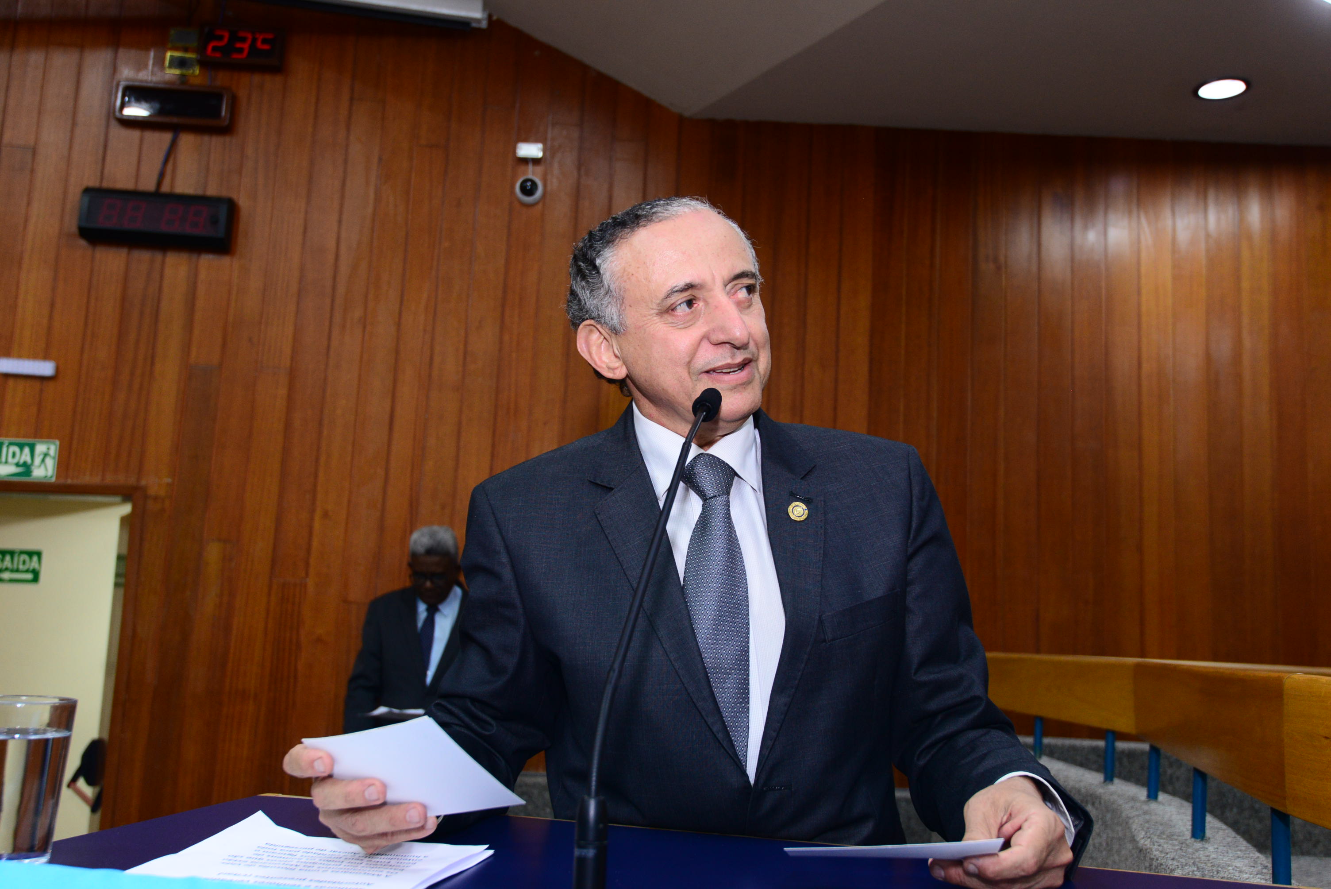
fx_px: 1294
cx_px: 666
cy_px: 444
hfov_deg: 54.4
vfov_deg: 37.9
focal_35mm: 35
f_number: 5.6
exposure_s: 1/60
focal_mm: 35
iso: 1600
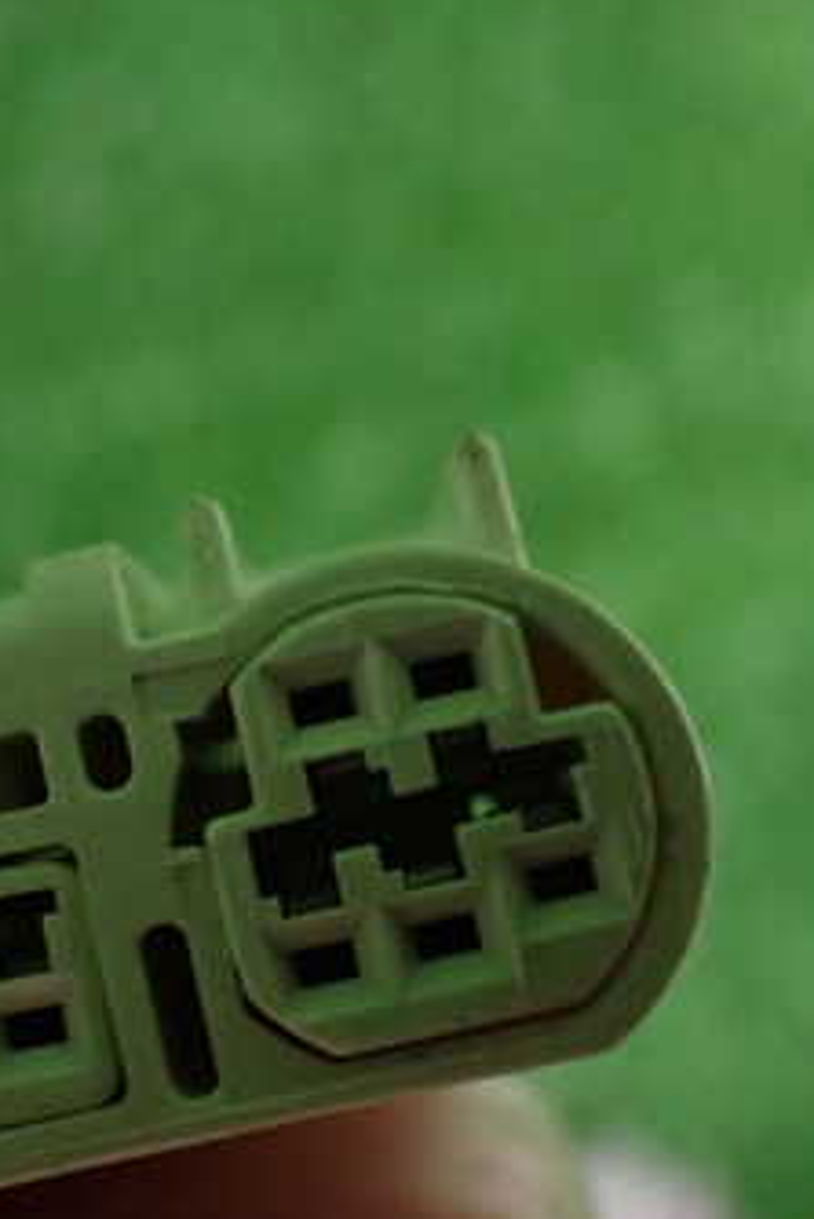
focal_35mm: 56
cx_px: 204
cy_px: 807
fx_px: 1897
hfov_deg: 24.0
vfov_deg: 35.3
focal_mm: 5.4
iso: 1250
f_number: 2.3
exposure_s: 1/30
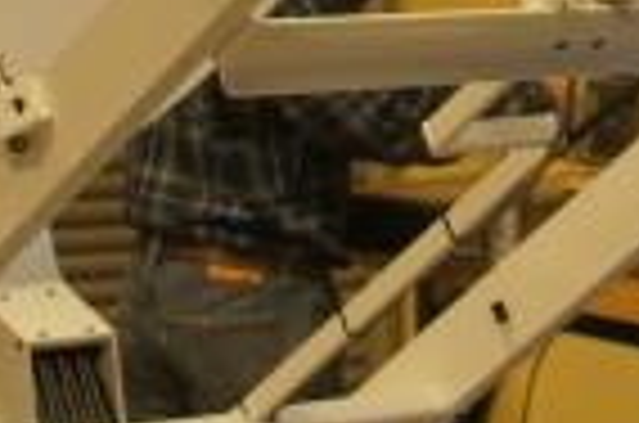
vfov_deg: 6.9
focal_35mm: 195
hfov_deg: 10.5
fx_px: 3453
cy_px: -146
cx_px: 598
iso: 400
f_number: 4
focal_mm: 18
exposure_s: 1/100
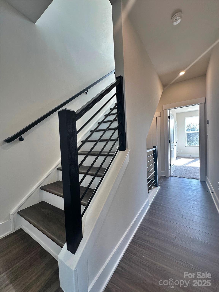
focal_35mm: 14
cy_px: 146
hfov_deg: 85.7
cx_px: 110
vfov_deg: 102.1
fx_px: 118
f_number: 2.2
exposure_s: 1/120
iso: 160
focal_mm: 2.22
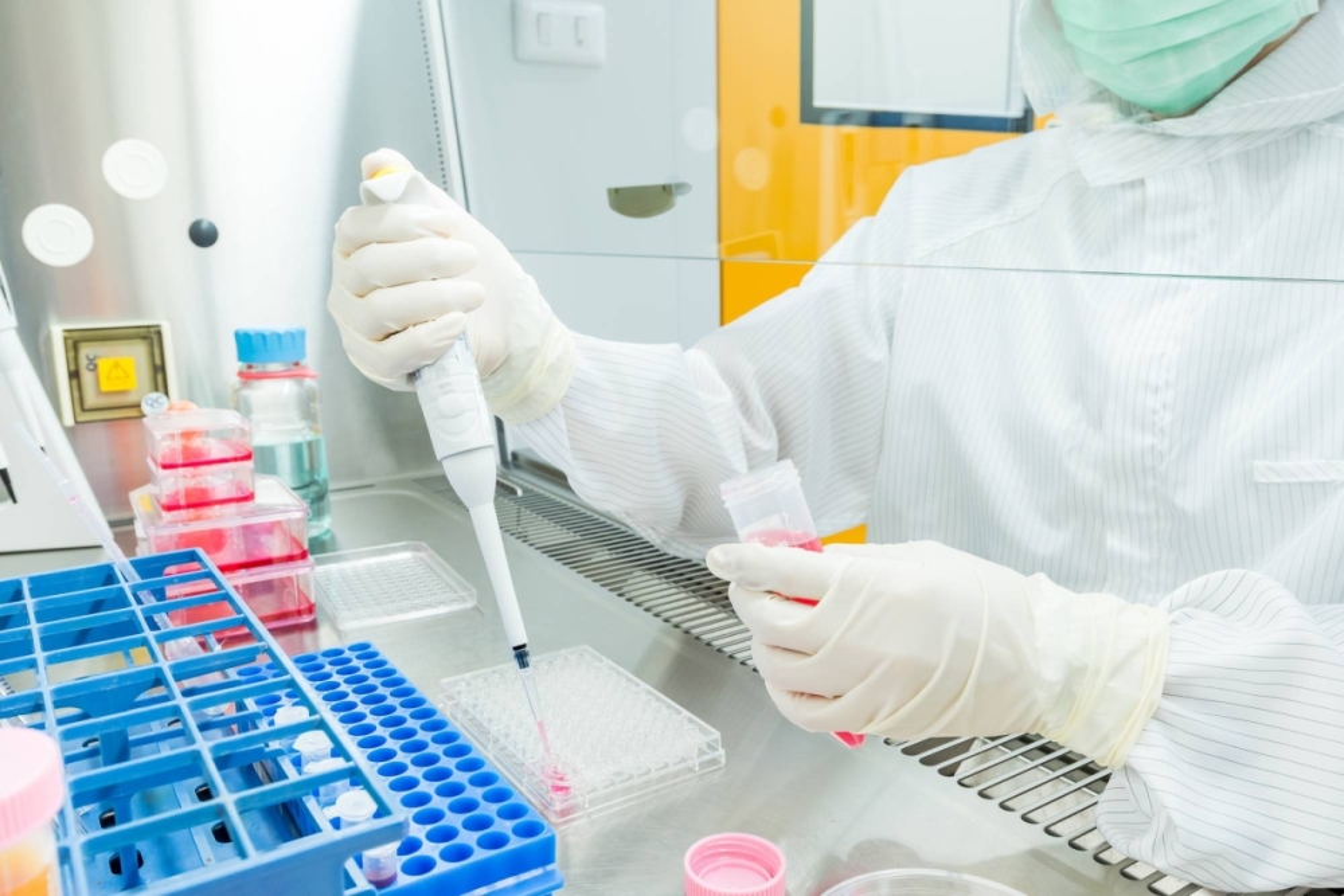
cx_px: 672
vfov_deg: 45.0
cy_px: 448
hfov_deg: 63.7
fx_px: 1083
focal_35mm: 29
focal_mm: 29
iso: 800
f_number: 8
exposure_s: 1/30
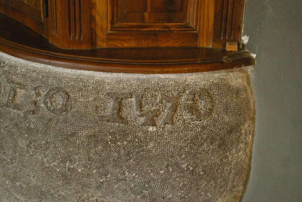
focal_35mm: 64
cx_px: 151
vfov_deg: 21.1
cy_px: 101
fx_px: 541
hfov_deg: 31.2
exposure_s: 1/4
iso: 1600
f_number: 4.5
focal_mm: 43
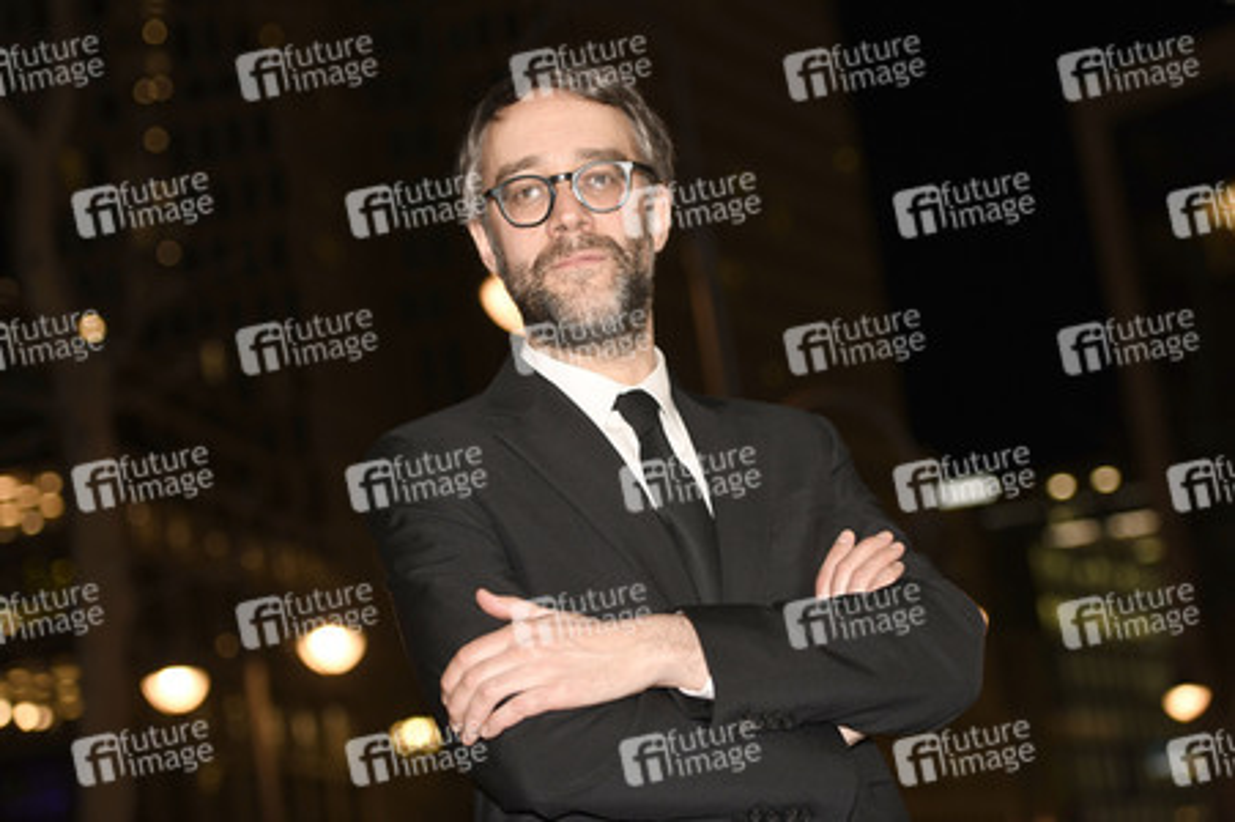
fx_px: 2400
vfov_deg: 19.4
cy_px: 411
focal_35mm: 70
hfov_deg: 28.9
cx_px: 618
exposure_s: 1/100
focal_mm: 70
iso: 640
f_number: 3.5
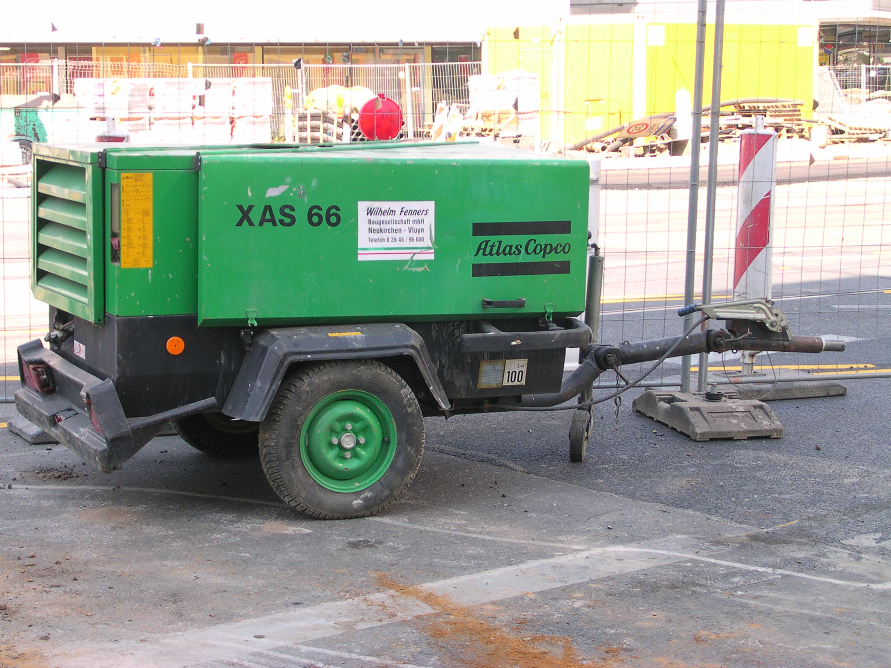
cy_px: 334
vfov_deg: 18.0
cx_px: 446
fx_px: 2111
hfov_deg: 23.8
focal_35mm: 82
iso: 100
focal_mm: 12.5
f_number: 4.1
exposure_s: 1/83.2
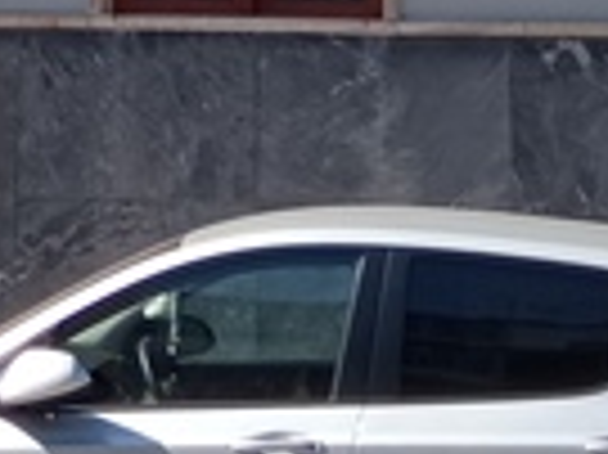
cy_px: -445
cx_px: -171
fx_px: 2808
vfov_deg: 8.8
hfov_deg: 12.0
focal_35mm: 160
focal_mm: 3.79
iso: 111
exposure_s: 1/813
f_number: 2.2
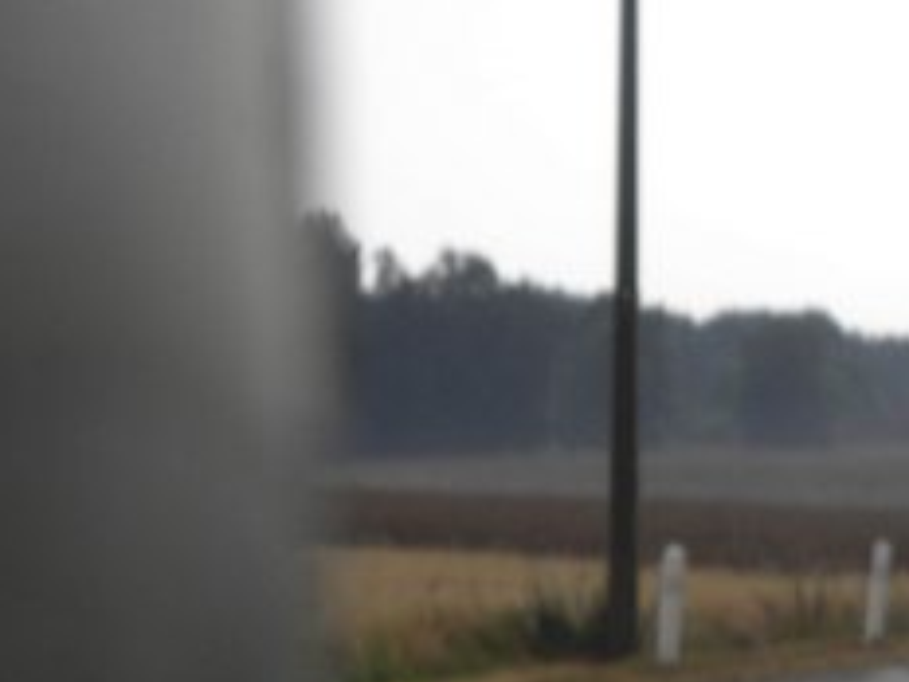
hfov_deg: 8.4
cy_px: 670
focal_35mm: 234
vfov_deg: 6.3
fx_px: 6145
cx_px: 1077
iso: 64
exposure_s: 1/174
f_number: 4
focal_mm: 15.1
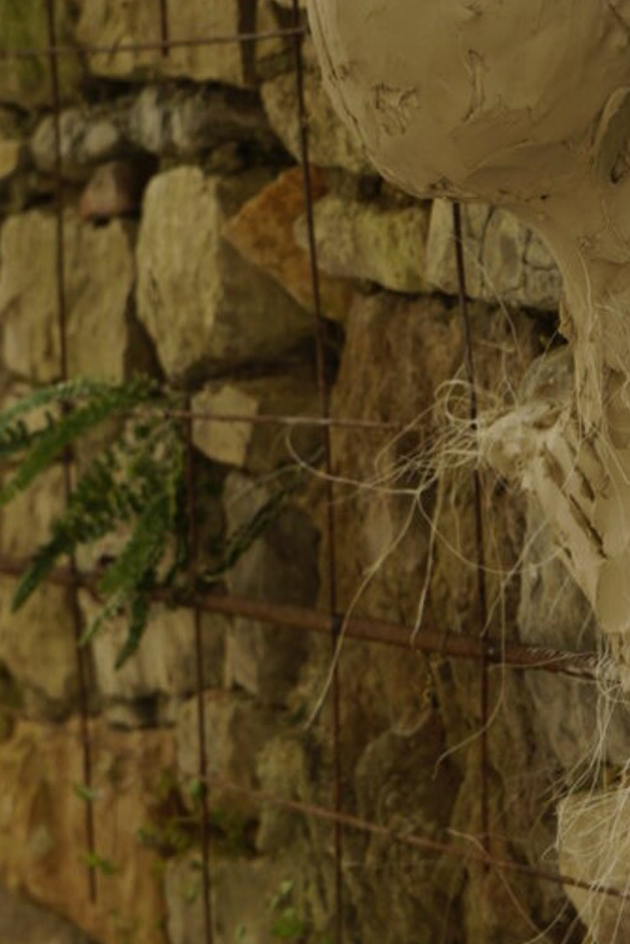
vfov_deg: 12.3
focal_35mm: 167
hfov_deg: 8.2
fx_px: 4381
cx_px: 405
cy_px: 274
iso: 400
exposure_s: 1/100
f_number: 5.6
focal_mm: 70
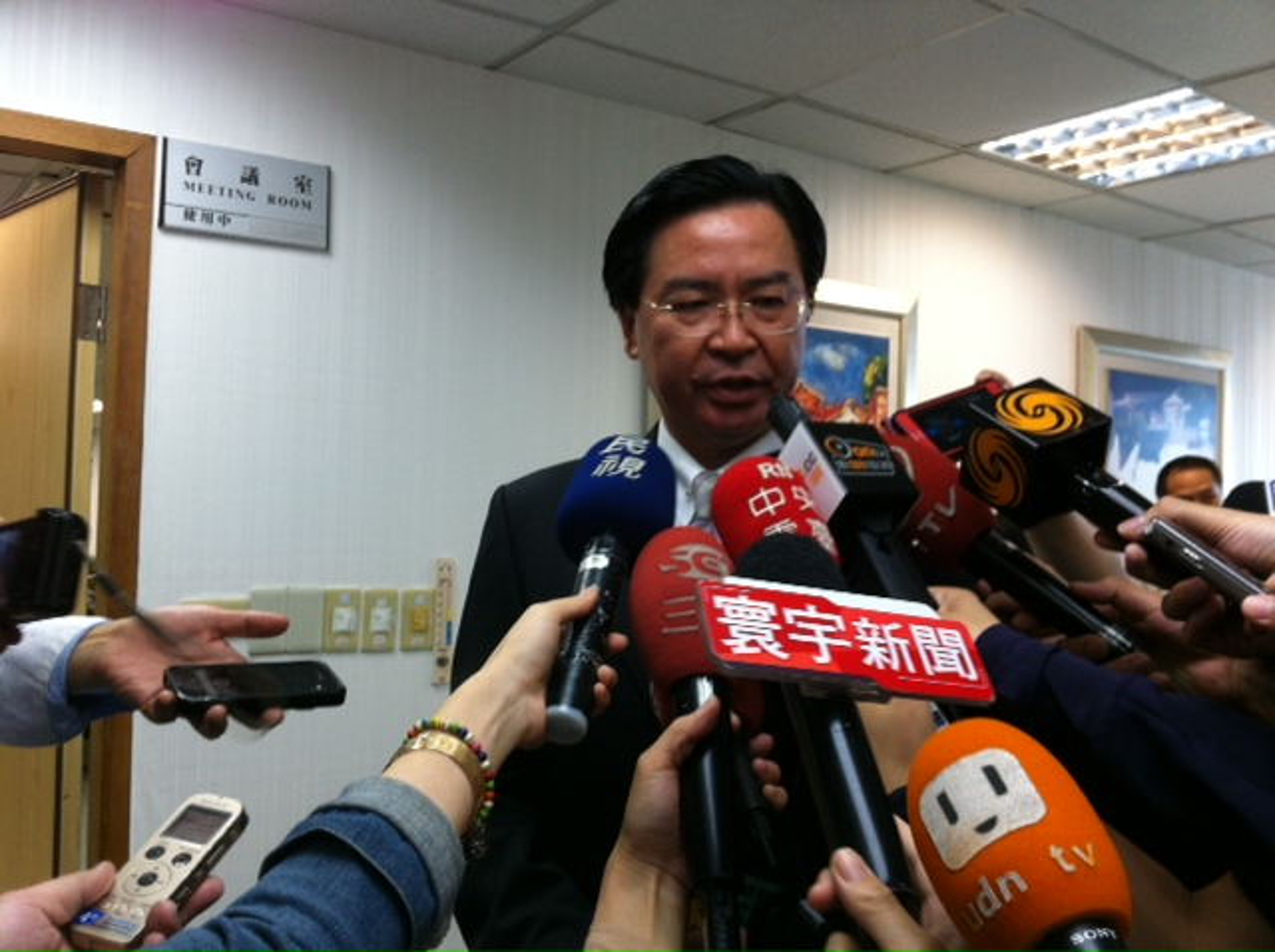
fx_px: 1287
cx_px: 638
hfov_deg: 52.7
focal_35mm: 35
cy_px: 476
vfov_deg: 40.6
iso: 80
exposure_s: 1/30
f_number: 2.8
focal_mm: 3.85
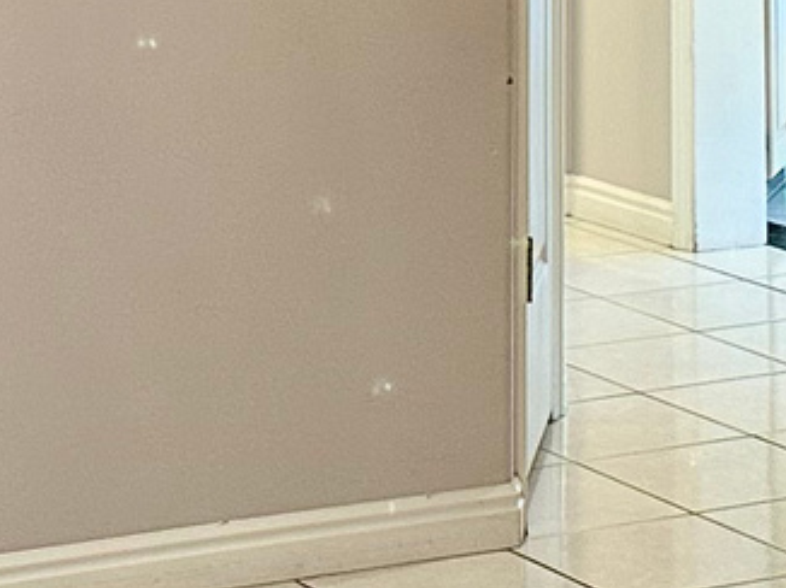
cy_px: -937
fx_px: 3426
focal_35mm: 151
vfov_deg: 8.7
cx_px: 485
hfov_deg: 13.1
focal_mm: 6.86
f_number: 1.78
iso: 200
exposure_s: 1/120
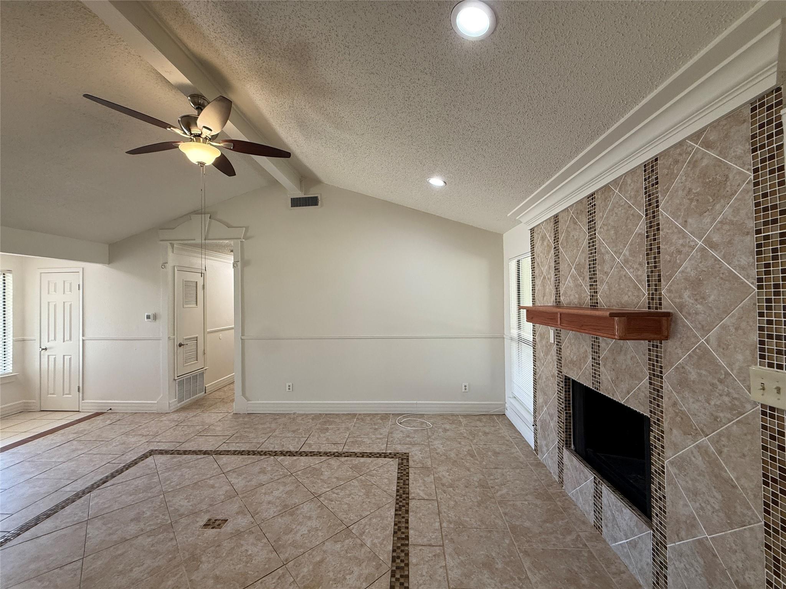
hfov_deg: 102.1
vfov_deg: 85.7
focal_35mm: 14
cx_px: 393
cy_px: 294
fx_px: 318
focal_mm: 2.22
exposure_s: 1/120
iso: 200
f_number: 2.2
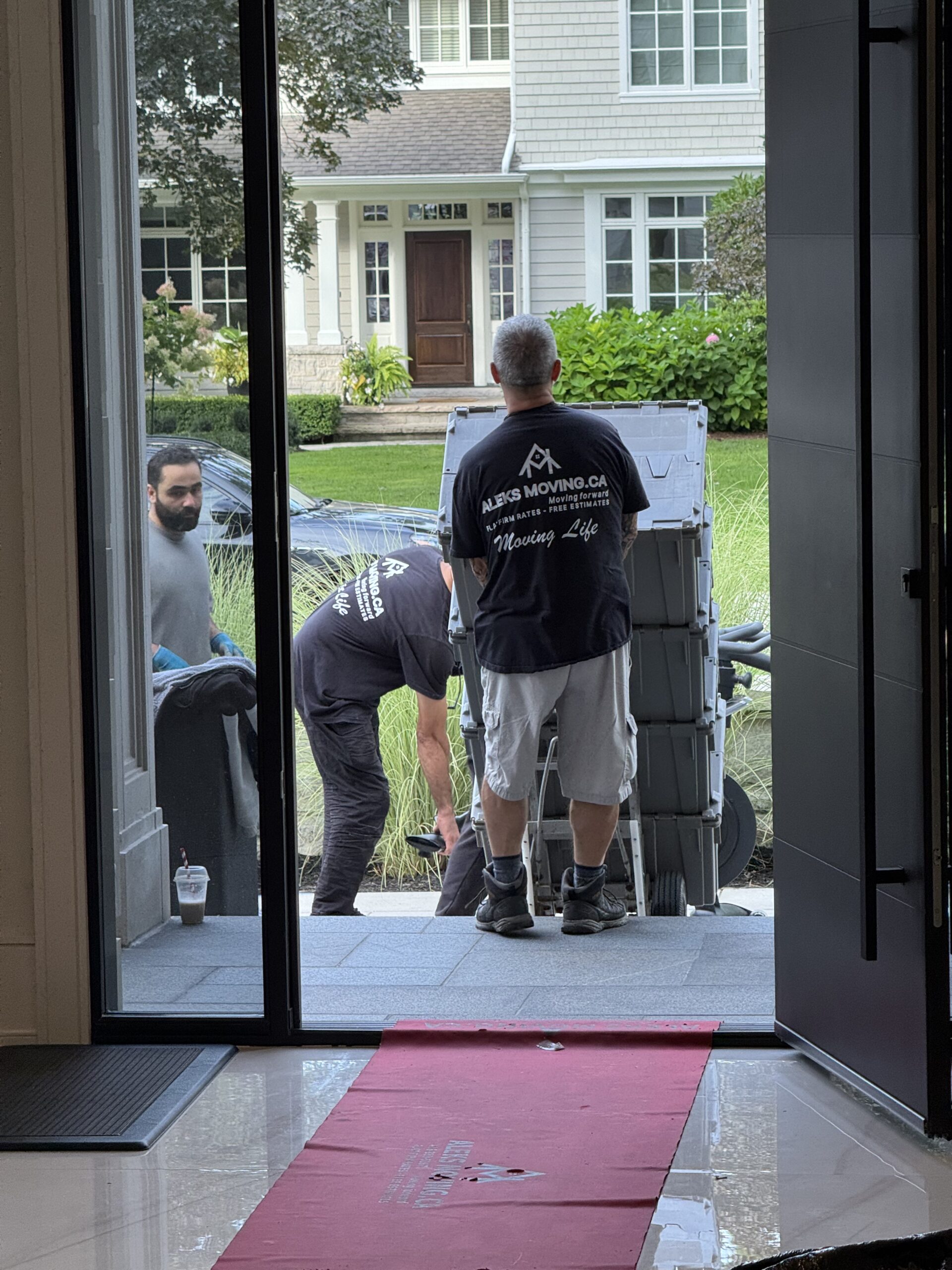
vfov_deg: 16.4
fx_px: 4400
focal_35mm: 120
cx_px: 476
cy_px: 635
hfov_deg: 12.3
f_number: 2.8
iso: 100
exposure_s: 1/120
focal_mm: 15.66
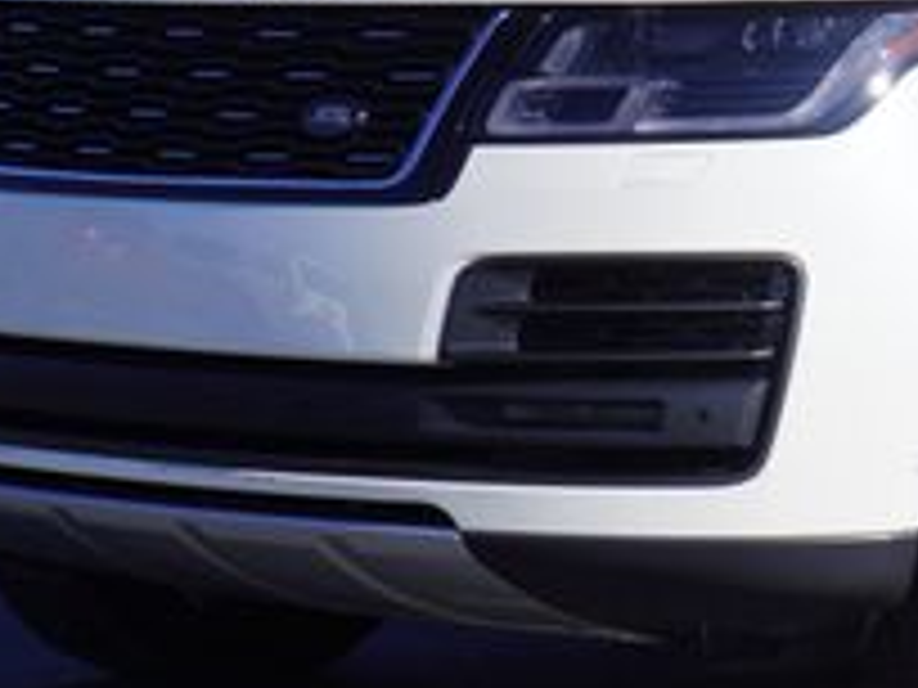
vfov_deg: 8.6
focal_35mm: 172
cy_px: 180
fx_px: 4561
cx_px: 1102
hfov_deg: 11.3
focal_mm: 38
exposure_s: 1/200
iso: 100
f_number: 11
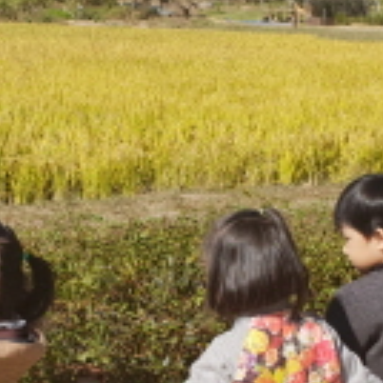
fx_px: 1289
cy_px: 314
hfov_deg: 16.9
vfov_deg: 16.7
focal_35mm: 103
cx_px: 123
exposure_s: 1/1290
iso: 50
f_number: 2.4
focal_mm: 4.3
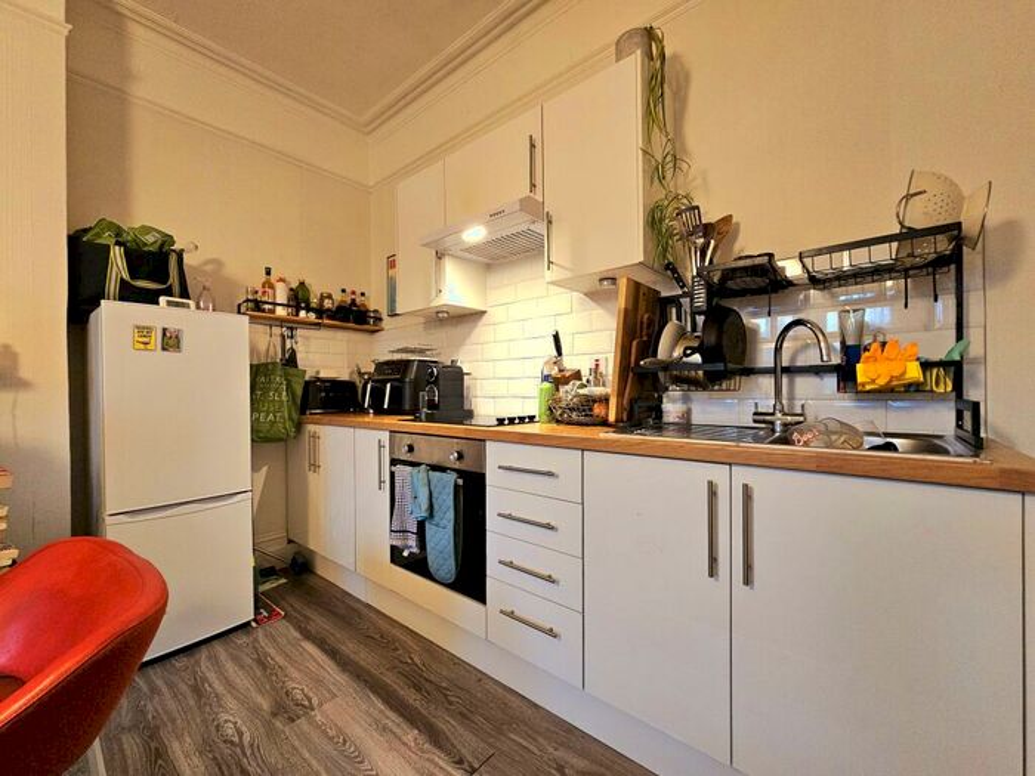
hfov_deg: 106.2
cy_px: 388
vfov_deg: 89.9
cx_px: 518
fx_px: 389
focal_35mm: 13
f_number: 2.2
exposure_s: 1/33
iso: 640
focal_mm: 2.2
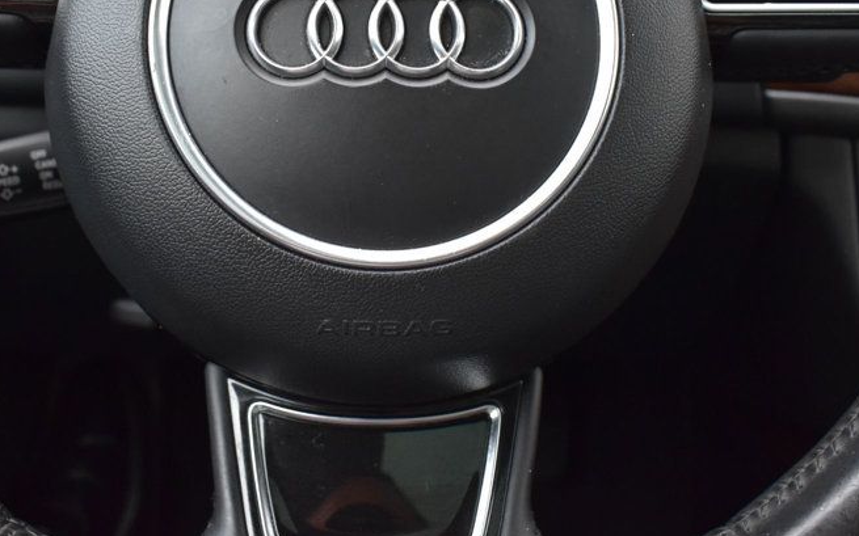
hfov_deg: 46.2
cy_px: 170
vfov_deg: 29.6
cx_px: 393
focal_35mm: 43
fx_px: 1006
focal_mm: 18
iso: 1400
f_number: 6.3
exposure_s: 1/15
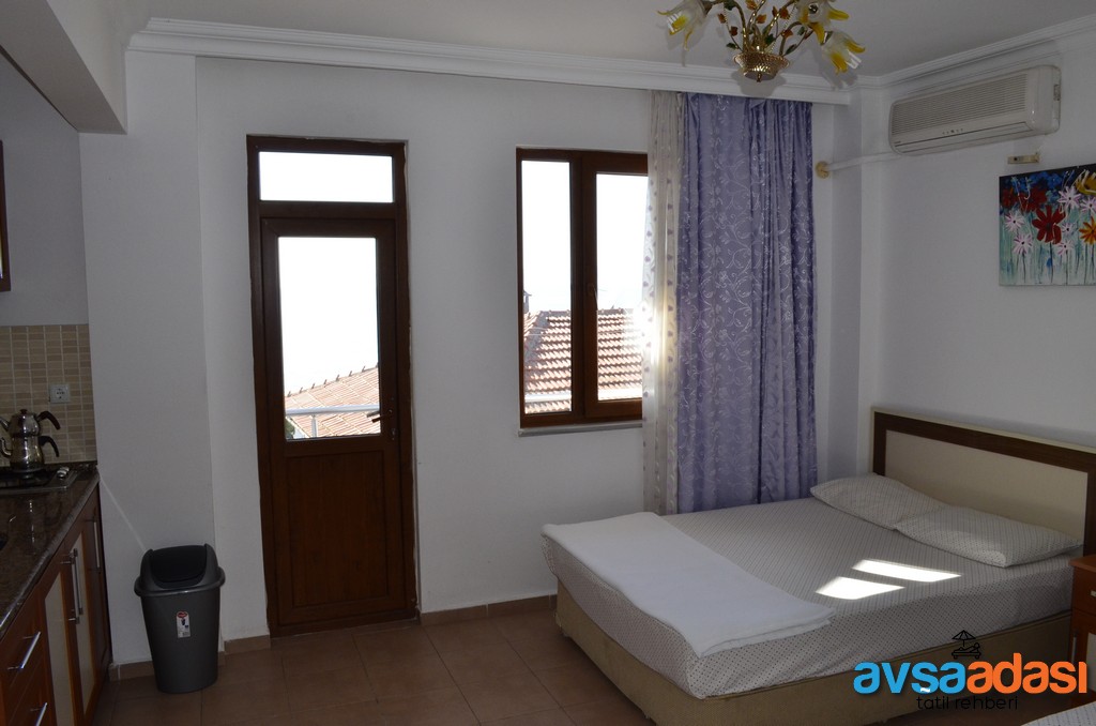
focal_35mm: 27
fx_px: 820
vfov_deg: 47.7
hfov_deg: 67.5
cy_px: 363
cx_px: 548
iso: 1000
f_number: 13
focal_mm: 18
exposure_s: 1/180
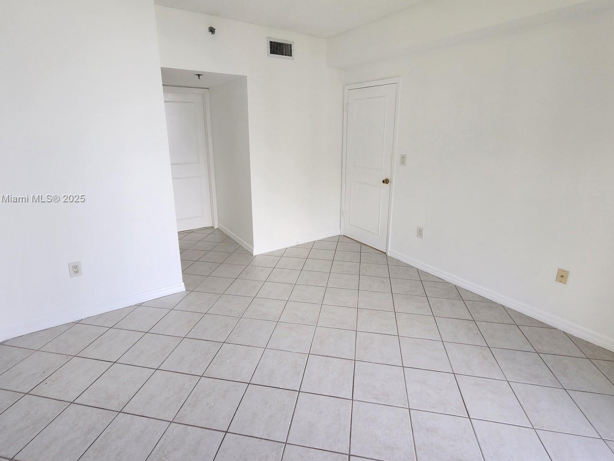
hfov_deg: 94.5
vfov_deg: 77.7
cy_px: 199
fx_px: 284
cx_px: 311
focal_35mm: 16
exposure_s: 1/120
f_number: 2.2
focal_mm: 2.2
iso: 100
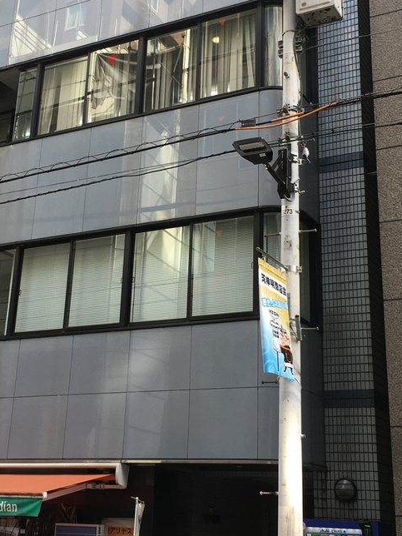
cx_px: 171
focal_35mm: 54
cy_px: 203
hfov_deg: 27.0
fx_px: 836
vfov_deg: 35.4
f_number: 2.2
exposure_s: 1/120
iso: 25
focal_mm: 4.15
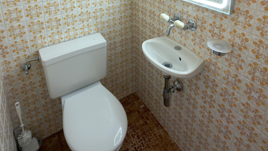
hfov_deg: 71.9
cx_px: 137
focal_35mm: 26
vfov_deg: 38.3
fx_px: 185
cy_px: -7
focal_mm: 2.22
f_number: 2.2
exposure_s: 1/33
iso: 64
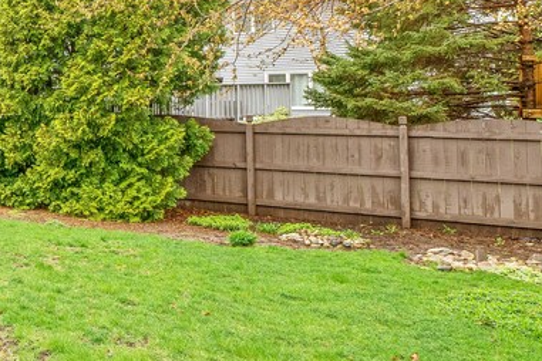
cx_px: -224
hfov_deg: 28.7
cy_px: 87
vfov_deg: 26.1
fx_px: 768
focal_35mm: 51
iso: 640
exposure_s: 1/40
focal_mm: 12
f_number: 10
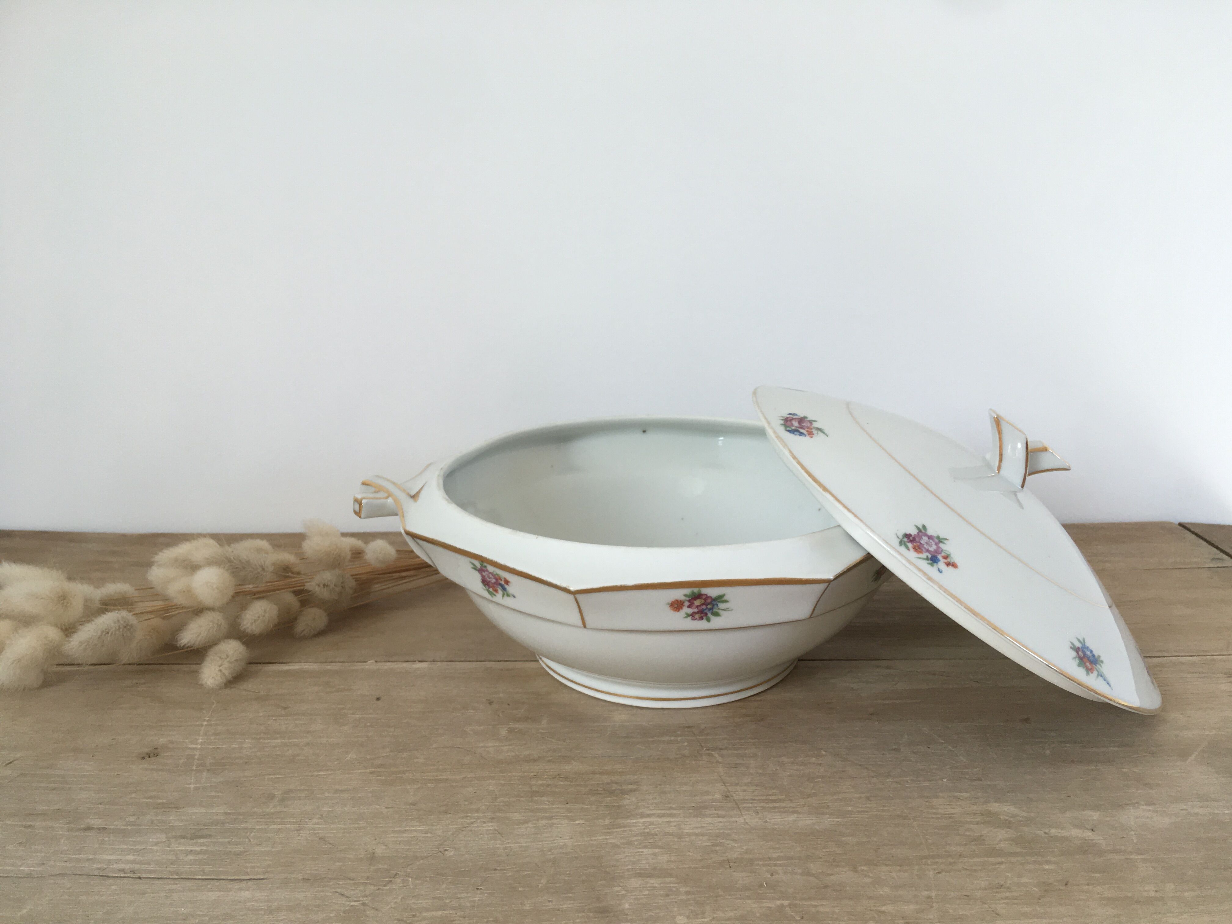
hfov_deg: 61.7
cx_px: 616
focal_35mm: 29
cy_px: 462
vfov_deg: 48.2
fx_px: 1032
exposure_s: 1/100
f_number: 2.2
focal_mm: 4.15
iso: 40
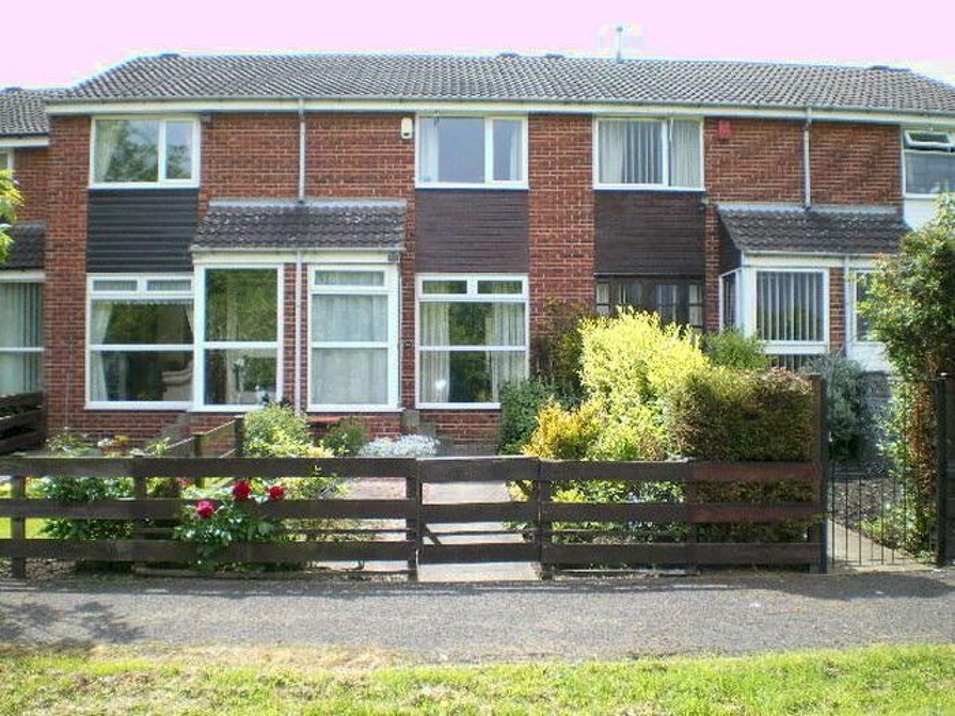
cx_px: 478
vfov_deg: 39.7
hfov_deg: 51.4
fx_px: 993
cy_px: 358
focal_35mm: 36
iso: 64
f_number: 4.6
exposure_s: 1/160
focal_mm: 6.3
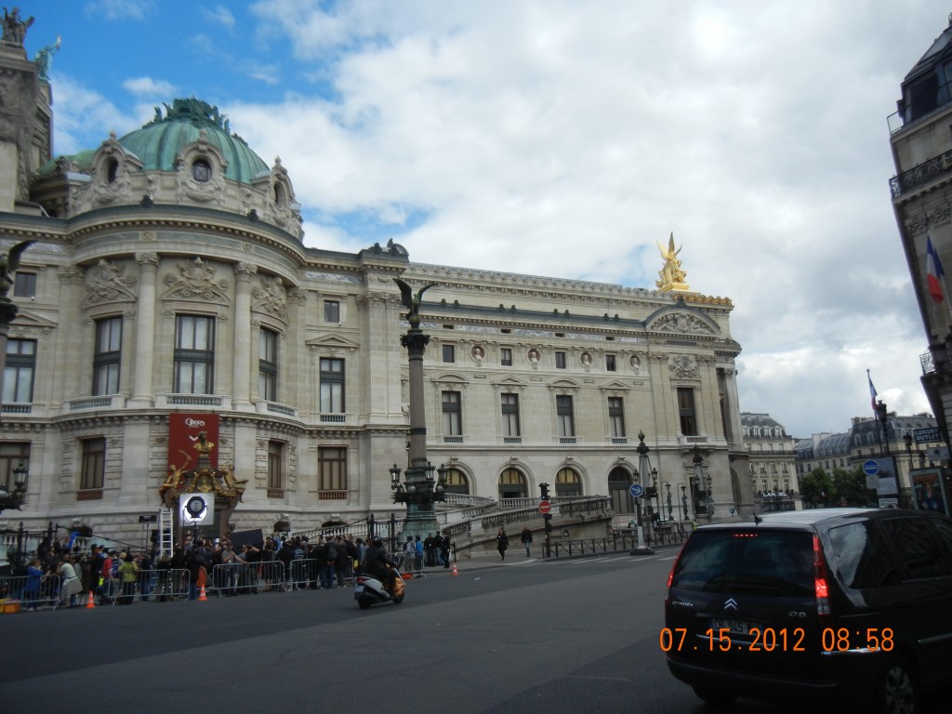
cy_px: 357
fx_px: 825
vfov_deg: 46.8
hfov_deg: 60.0
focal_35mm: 30
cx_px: 476
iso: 160
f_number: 7
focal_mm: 5.4
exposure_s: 1/434
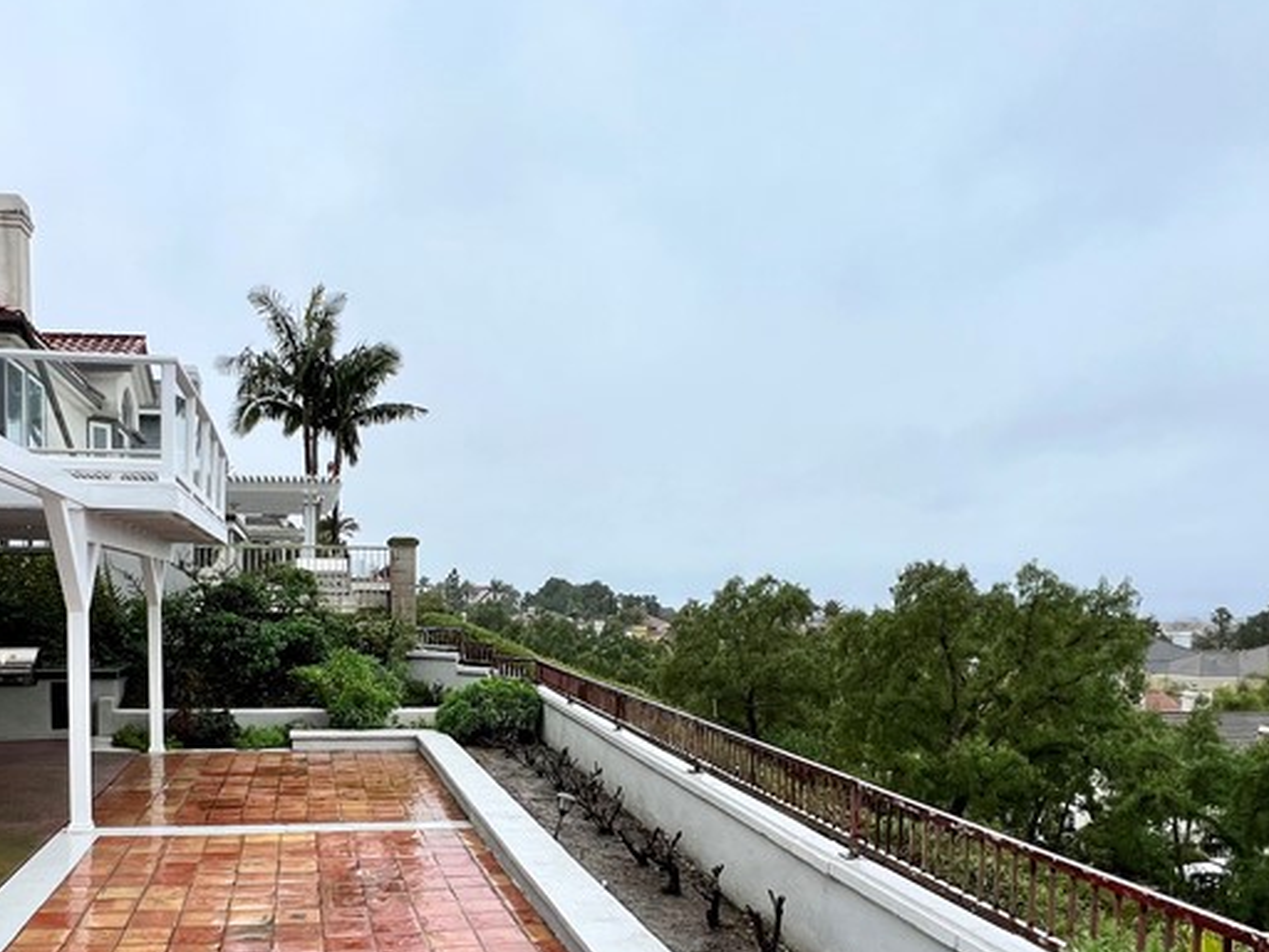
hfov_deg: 65.5
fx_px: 953
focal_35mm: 26
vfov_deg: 51.7
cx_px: 424
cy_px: 662
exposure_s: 1/485
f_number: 1.8
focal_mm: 1.57
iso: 32
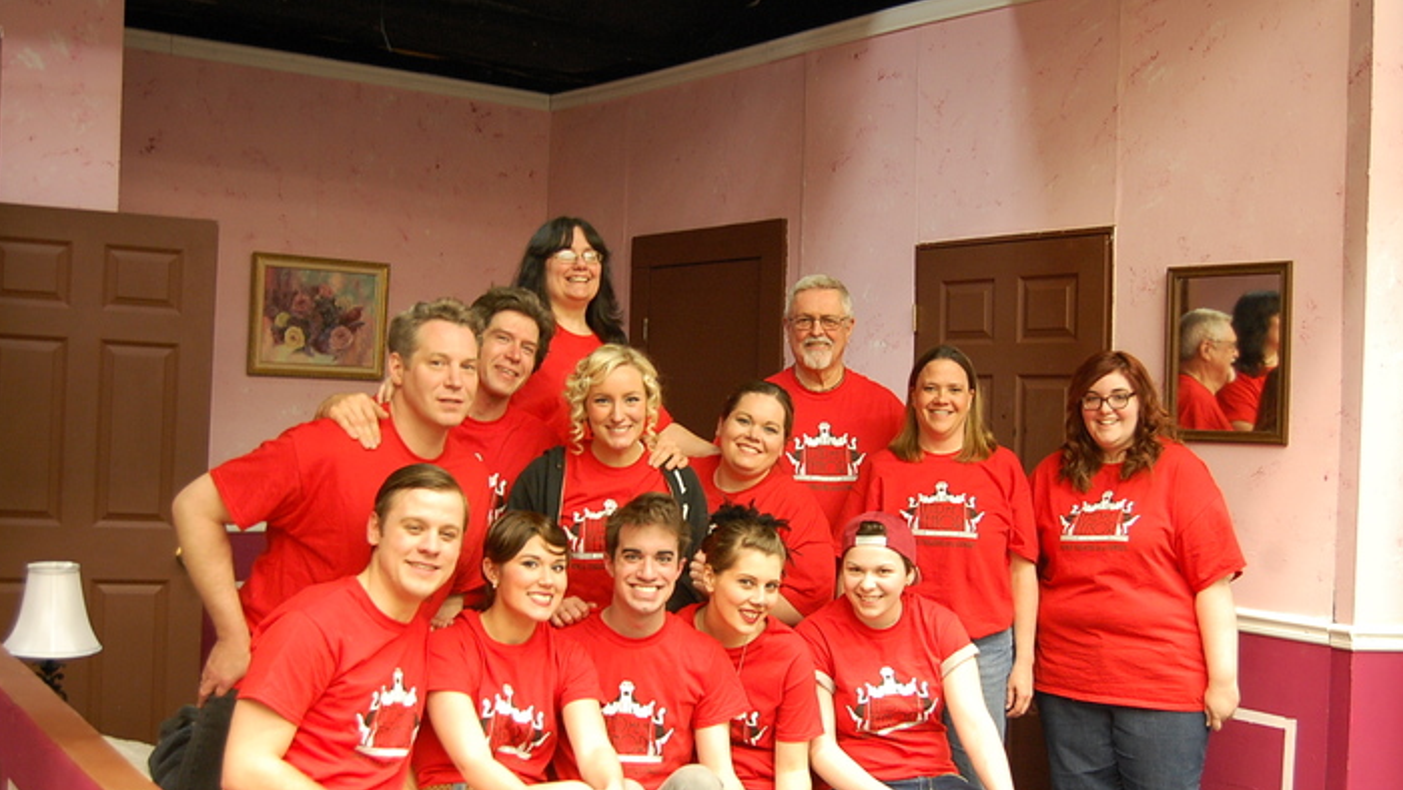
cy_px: 464
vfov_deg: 28.3
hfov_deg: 48.3
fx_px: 1563
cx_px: 708
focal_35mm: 42
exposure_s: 1/13
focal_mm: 26
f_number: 4.2
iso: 800
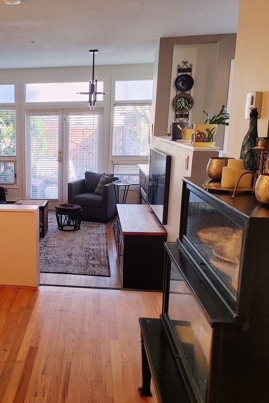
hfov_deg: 34.1
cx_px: 30
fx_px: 414
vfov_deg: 51.9
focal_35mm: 37
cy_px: 205
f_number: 1.8
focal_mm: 4.81
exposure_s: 1/60
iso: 150
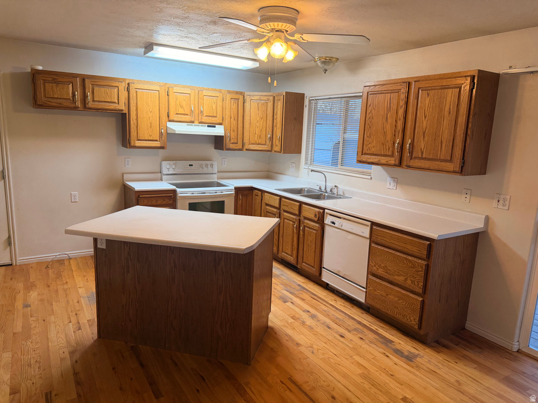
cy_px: 202
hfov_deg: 71.6
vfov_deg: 56.8
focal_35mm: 24
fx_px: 373
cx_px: 269
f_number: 1.78
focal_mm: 6.76
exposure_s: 1/120
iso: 160
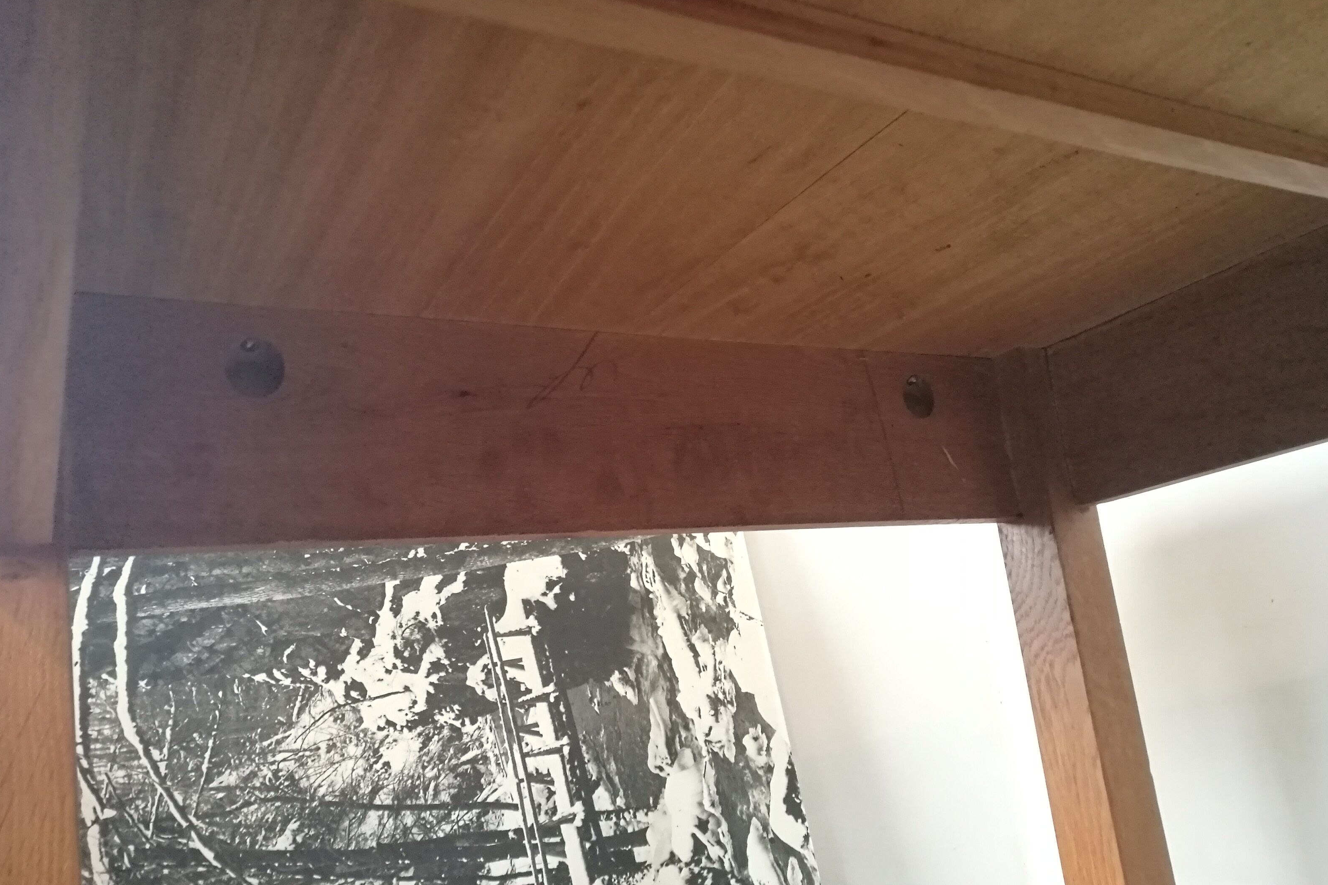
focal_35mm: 29
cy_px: 502
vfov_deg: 44.8
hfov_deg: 63.7
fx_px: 1070
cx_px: 677
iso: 640
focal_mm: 4.5
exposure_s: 1/16.7
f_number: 2.2
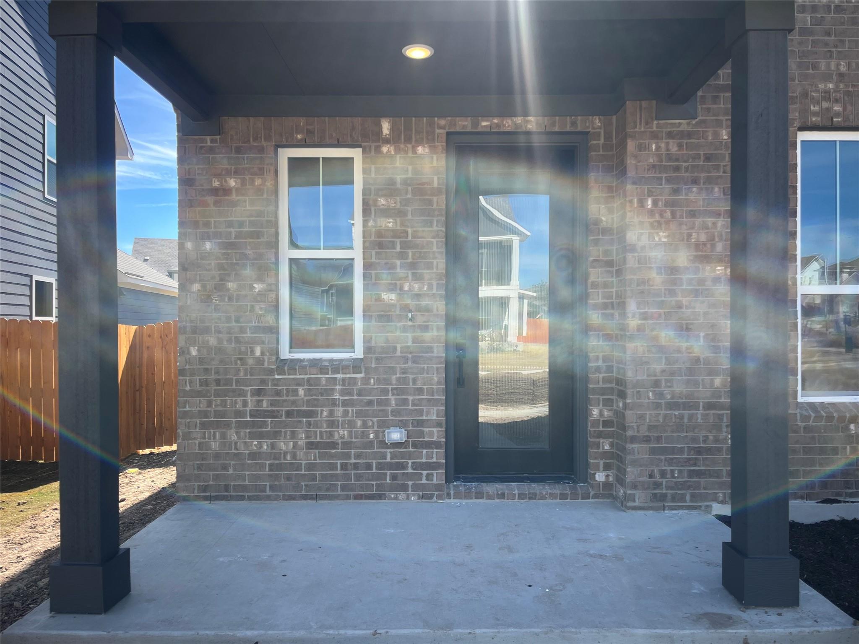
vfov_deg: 53.1
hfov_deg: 67.3
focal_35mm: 26
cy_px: 322
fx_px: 645
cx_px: 430
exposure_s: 1/1129
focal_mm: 5.1
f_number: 1.6
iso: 50
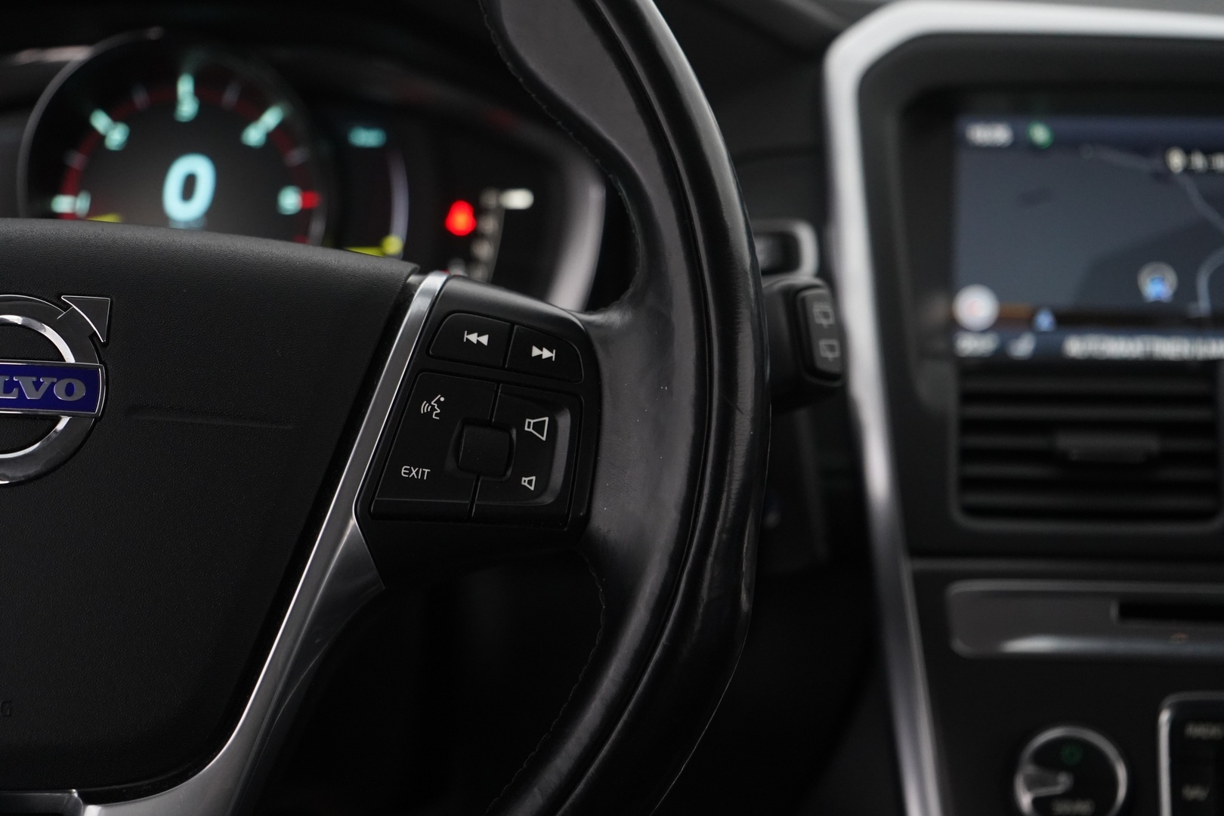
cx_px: 612
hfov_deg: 31.9
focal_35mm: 63
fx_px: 2142
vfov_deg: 21.6
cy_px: 408
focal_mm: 63
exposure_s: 1/60
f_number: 5.6
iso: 4000
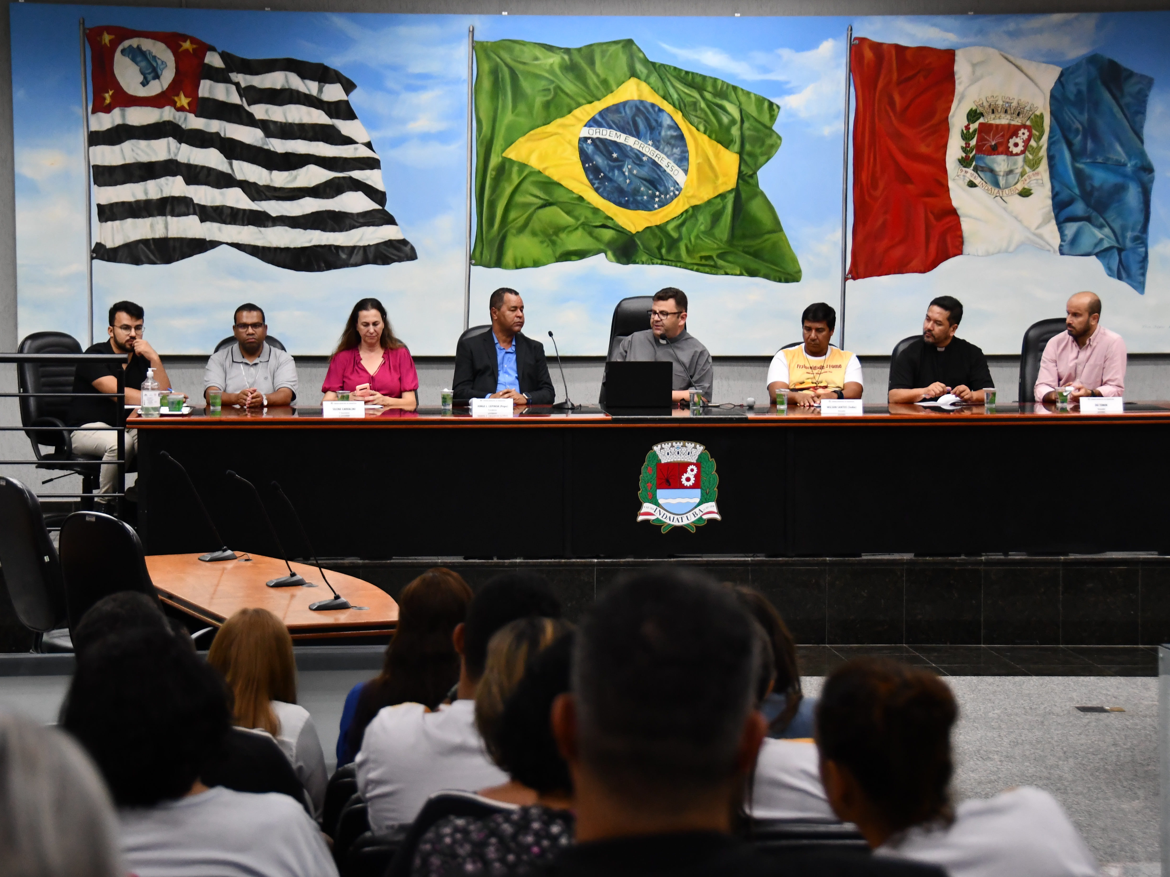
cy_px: 440
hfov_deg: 20.0
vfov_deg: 15.1
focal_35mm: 98
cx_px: 579
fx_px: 3312
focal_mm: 60
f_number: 4.8
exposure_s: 1/125
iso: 2200
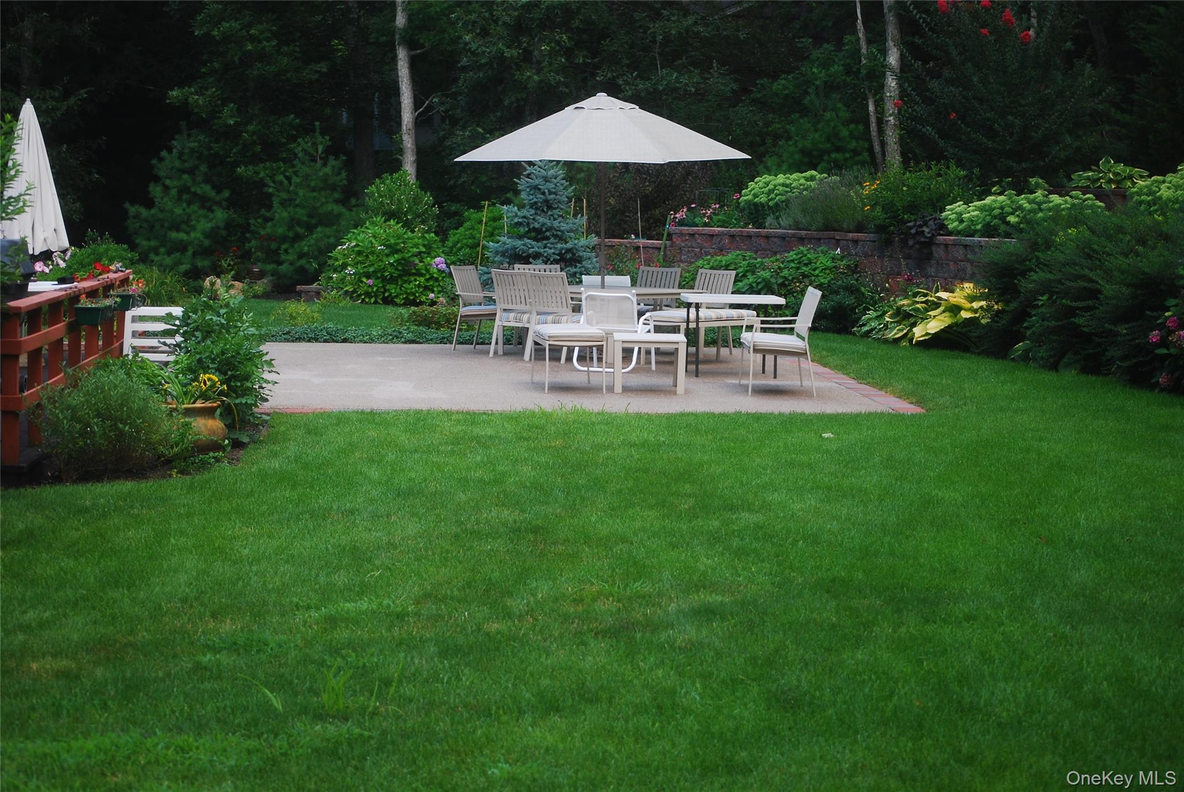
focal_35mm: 82
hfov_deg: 24.6
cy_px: 396
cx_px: 592
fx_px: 2716
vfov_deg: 16.6
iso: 100
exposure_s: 1/60
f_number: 4.5
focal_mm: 55
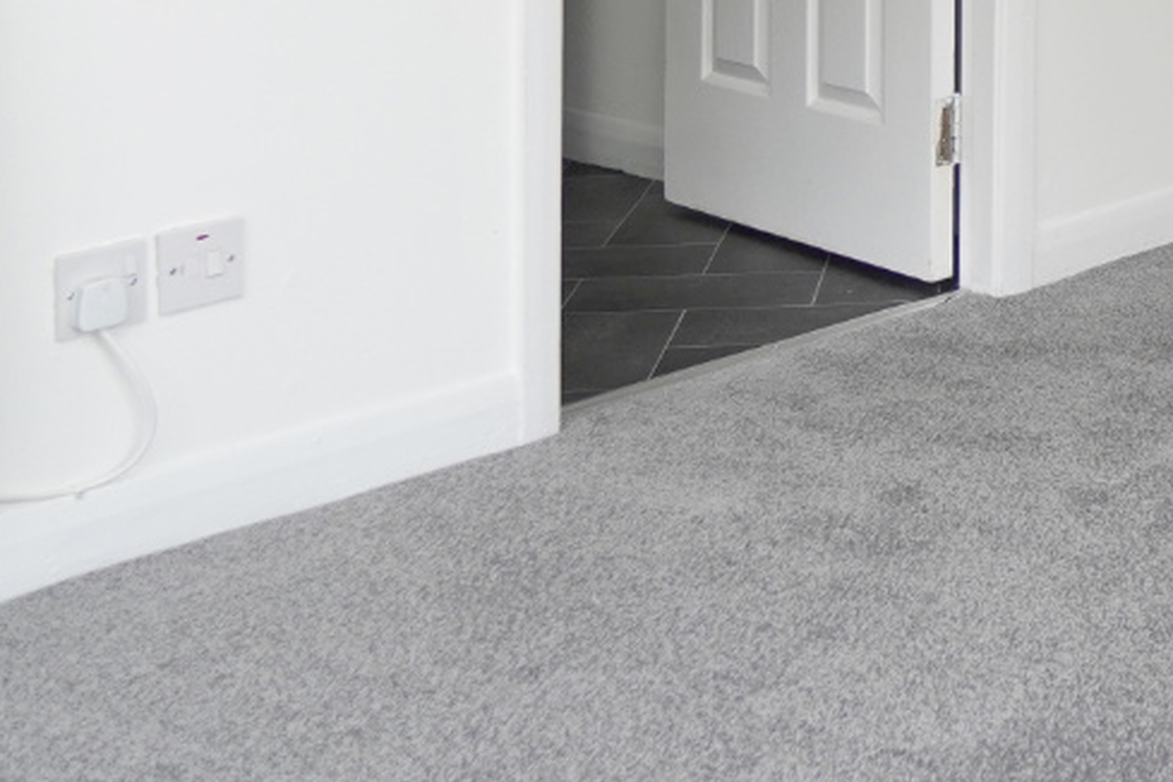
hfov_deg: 24.9
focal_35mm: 69
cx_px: 1575
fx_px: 2251
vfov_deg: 17.7
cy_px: -378
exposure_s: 1/160
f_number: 4
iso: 320
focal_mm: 11
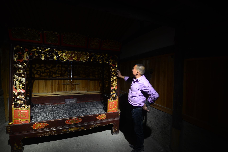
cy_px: 76
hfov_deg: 96.7
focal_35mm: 16
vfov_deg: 73.7
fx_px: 101
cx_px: 112
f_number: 3.5
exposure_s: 1/125
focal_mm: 10
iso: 1000
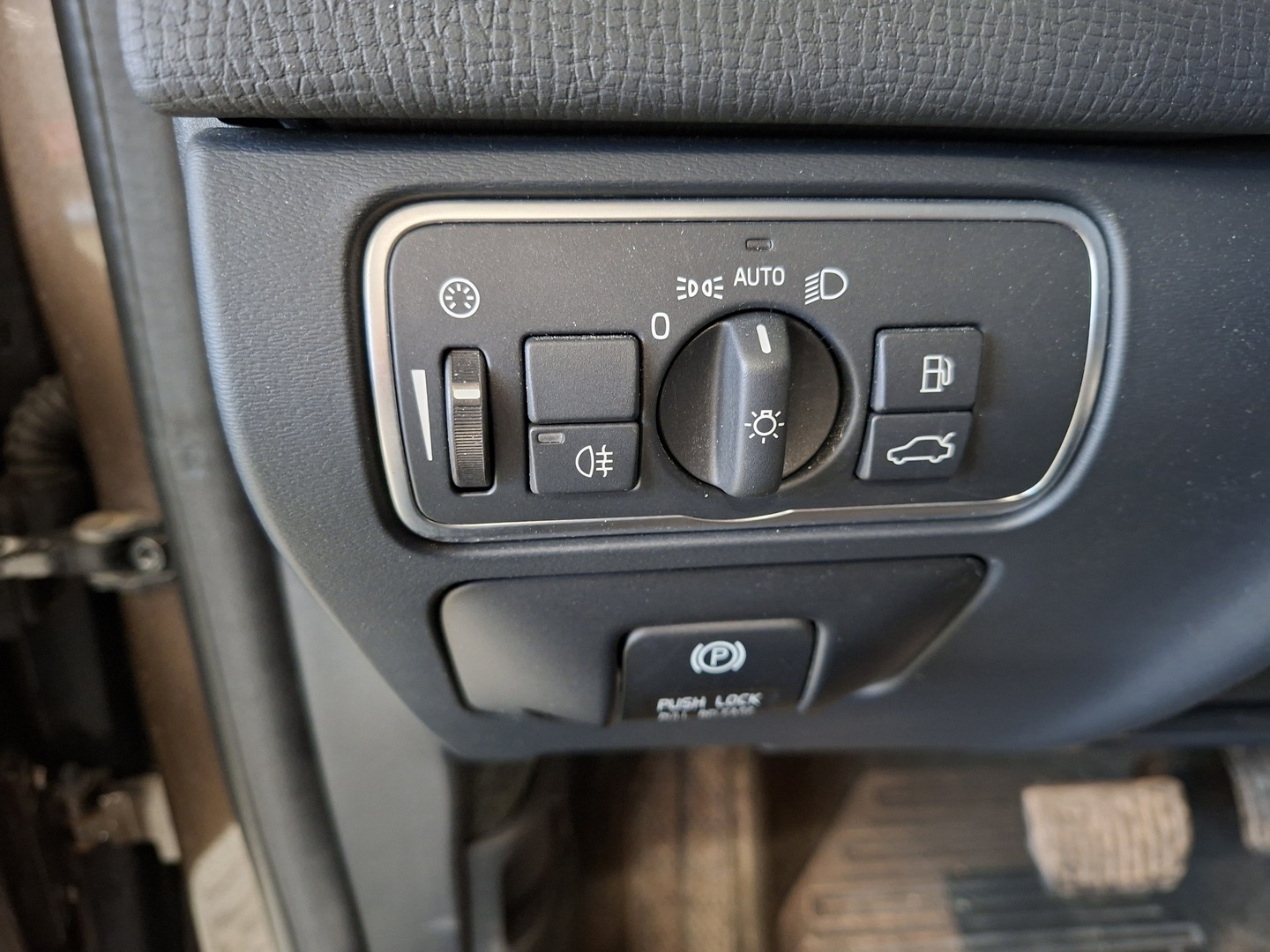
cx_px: 635
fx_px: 844
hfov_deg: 73.9
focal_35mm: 23
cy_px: 476
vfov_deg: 58.9
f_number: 1.8
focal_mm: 5.54
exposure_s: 1/25
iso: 800
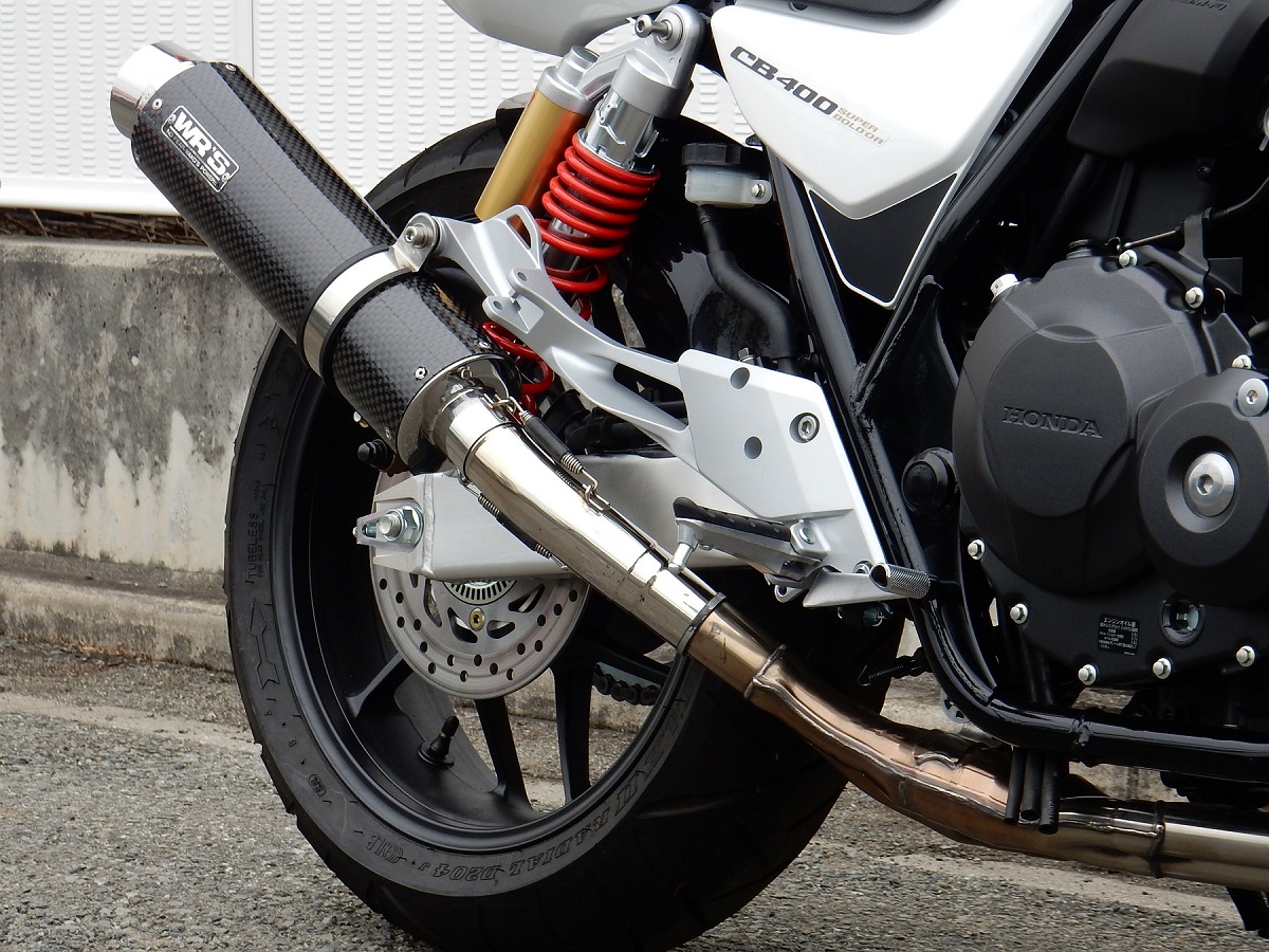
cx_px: 634
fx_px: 5096
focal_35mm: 139
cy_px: 476
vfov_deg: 10.7
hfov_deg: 14.2
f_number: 6
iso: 125
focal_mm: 24.7
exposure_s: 1/60
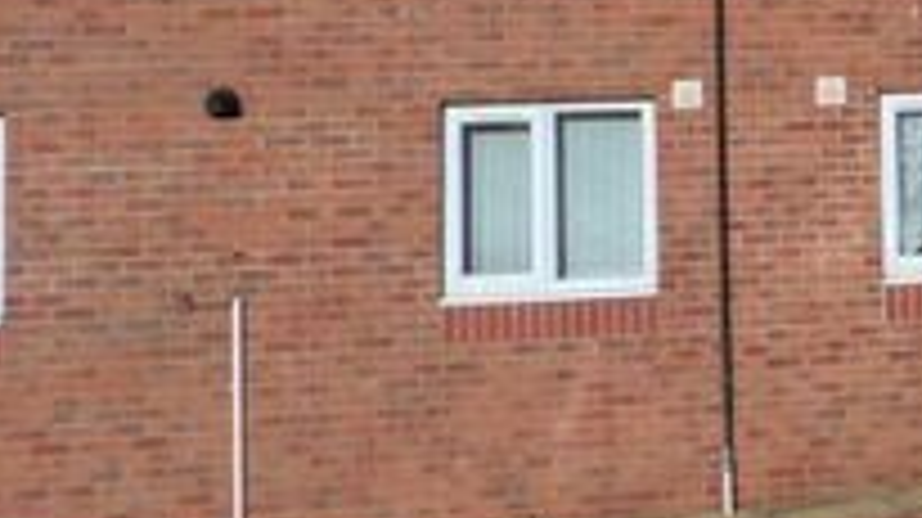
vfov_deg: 9.9
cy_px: -182
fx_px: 2907
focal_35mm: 119
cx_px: 1412
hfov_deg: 16.3
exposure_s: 1/400
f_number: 5.6
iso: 80
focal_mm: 5.7
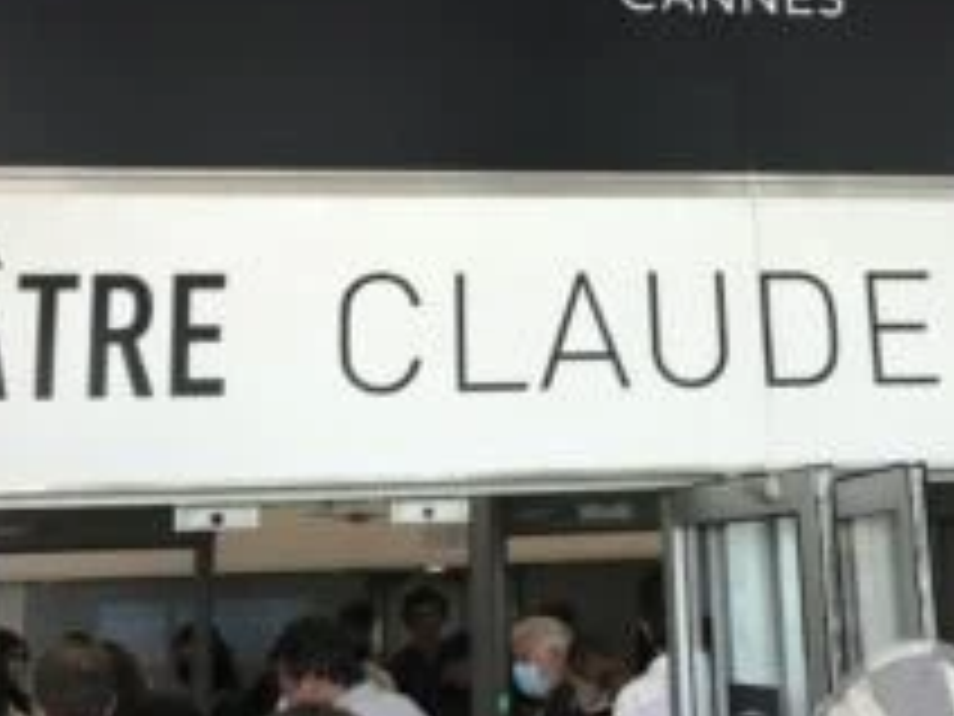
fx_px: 1819
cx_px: 630
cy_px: 56
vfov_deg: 21.7
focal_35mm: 66
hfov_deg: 29.2
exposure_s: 1/100
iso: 25
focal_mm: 4
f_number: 1.8
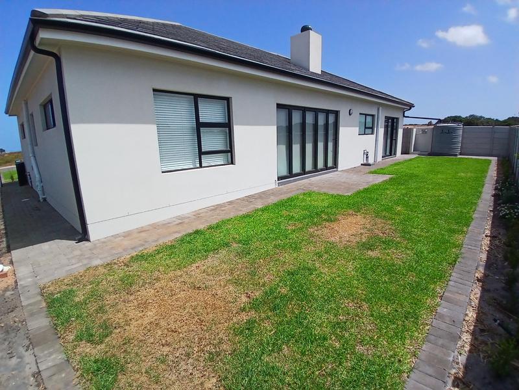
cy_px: 195
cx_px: 260
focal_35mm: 17
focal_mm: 1.4
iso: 50
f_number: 2.2
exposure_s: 1/1577
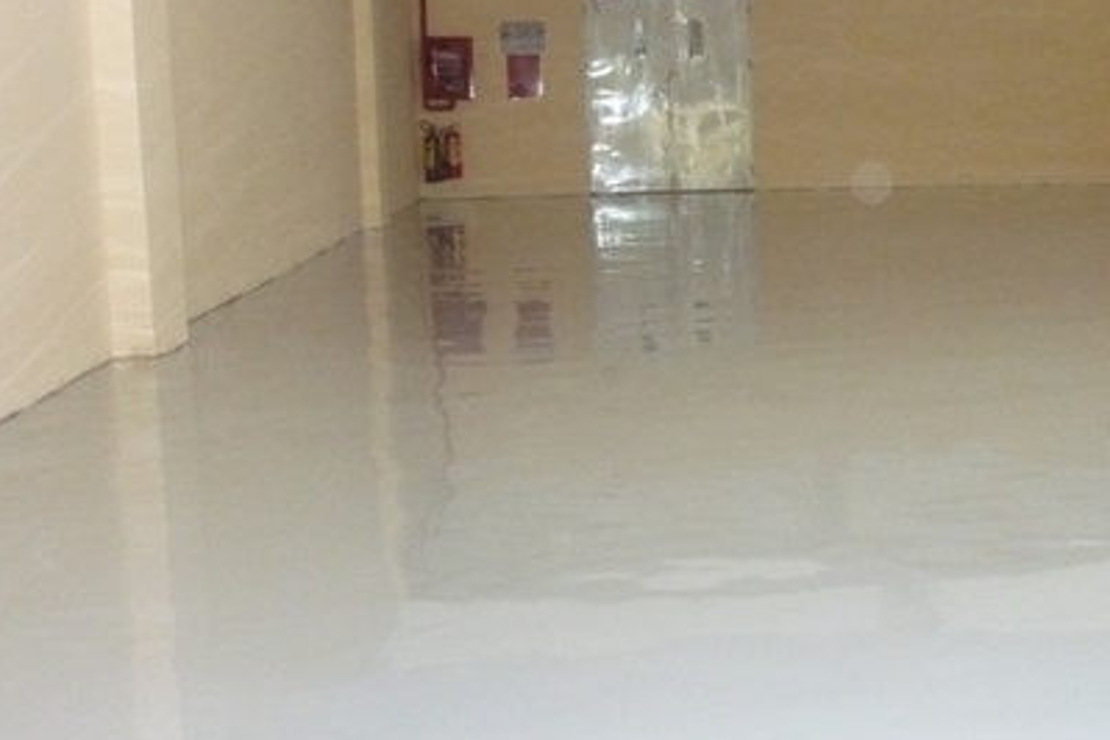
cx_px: 887
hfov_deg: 35.1
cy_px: 325
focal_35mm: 55
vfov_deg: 24.6
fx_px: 1696
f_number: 2.8
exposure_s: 1/800
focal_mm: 5.5
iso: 1000
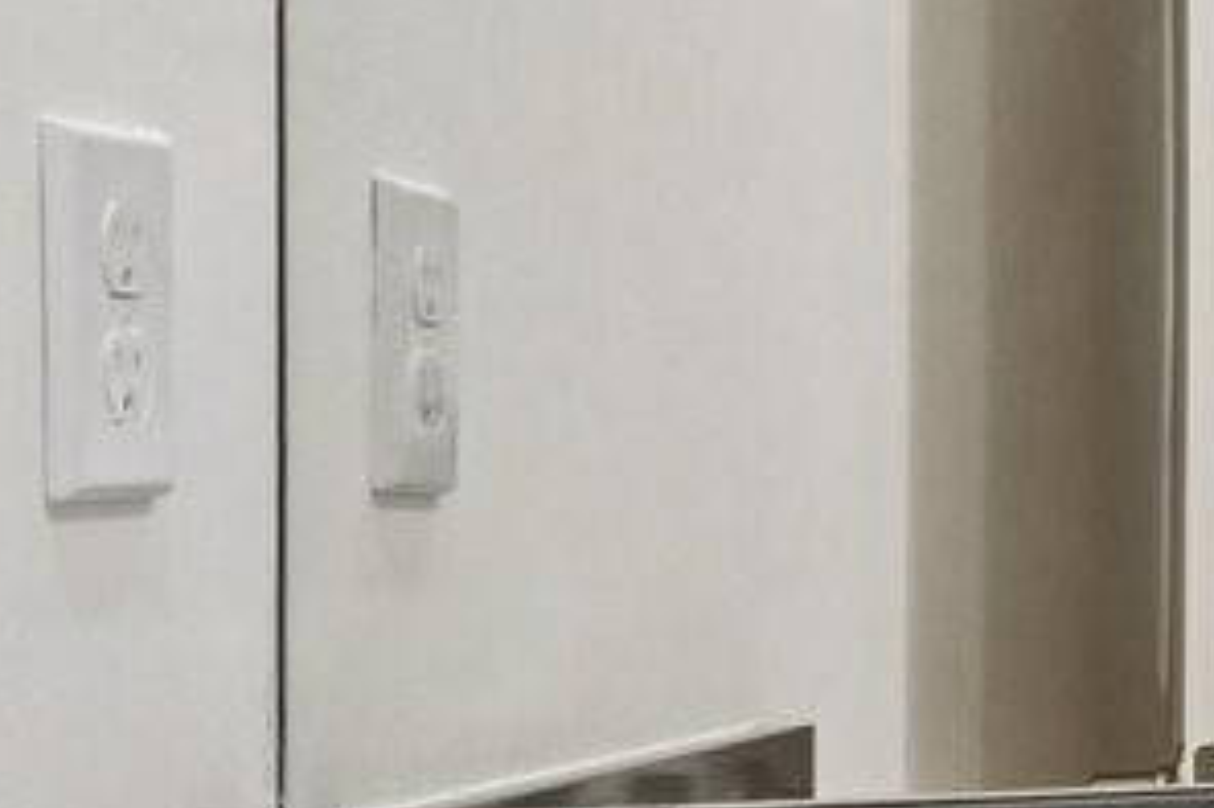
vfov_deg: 14.1
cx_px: 4003
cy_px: 480
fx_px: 3269
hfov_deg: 10.3
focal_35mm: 97
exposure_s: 1/50
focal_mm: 14
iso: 800
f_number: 8
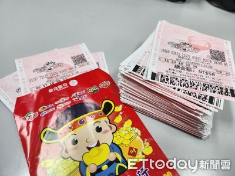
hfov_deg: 73.9
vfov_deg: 58.9
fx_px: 156
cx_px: 118
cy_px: 88
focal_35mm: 23
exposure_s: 1/120
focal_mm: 5.4
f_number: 1.8
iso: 100
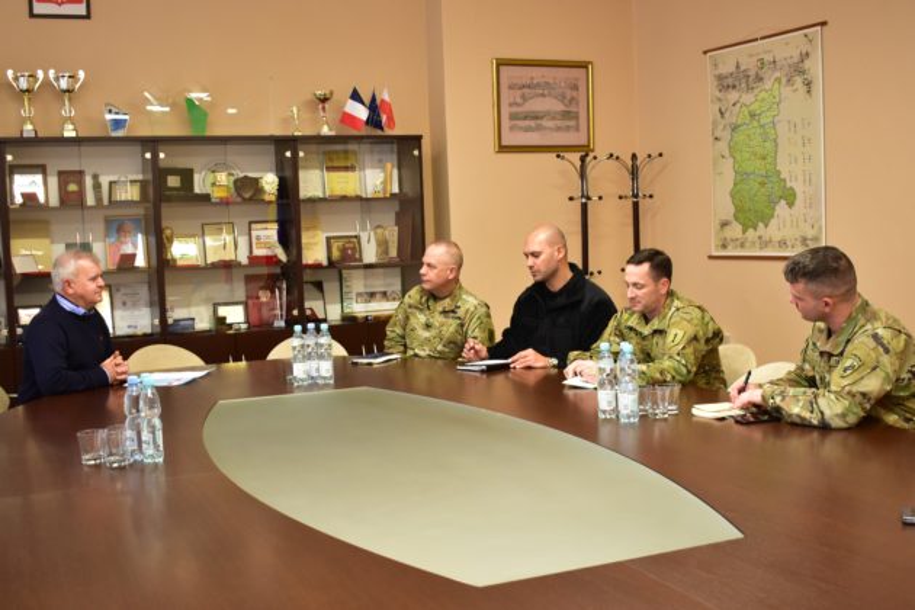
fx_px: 915
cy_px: 305
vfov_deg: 36.9
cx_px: 458
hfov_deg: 53.1
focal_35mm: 36
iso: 2000
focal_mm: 24
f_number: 4
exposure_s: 1/80
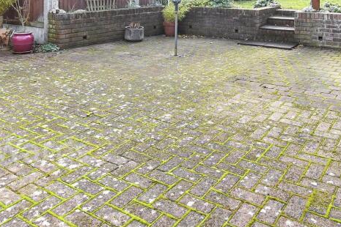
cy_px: -21
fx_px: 313
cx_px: 205
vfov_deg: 34.6
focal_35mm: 33
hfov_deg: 56.8
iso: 320
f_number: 8
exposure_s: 1/200
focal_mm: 10
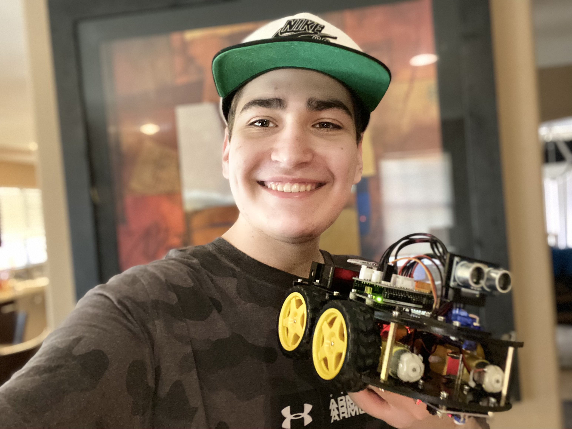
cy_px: 214
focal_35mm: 30
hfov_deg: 60.0
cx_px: 286
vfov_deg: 46.8
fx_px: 496
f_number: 2.2
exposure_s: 1/24
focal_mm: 2.71
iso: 640
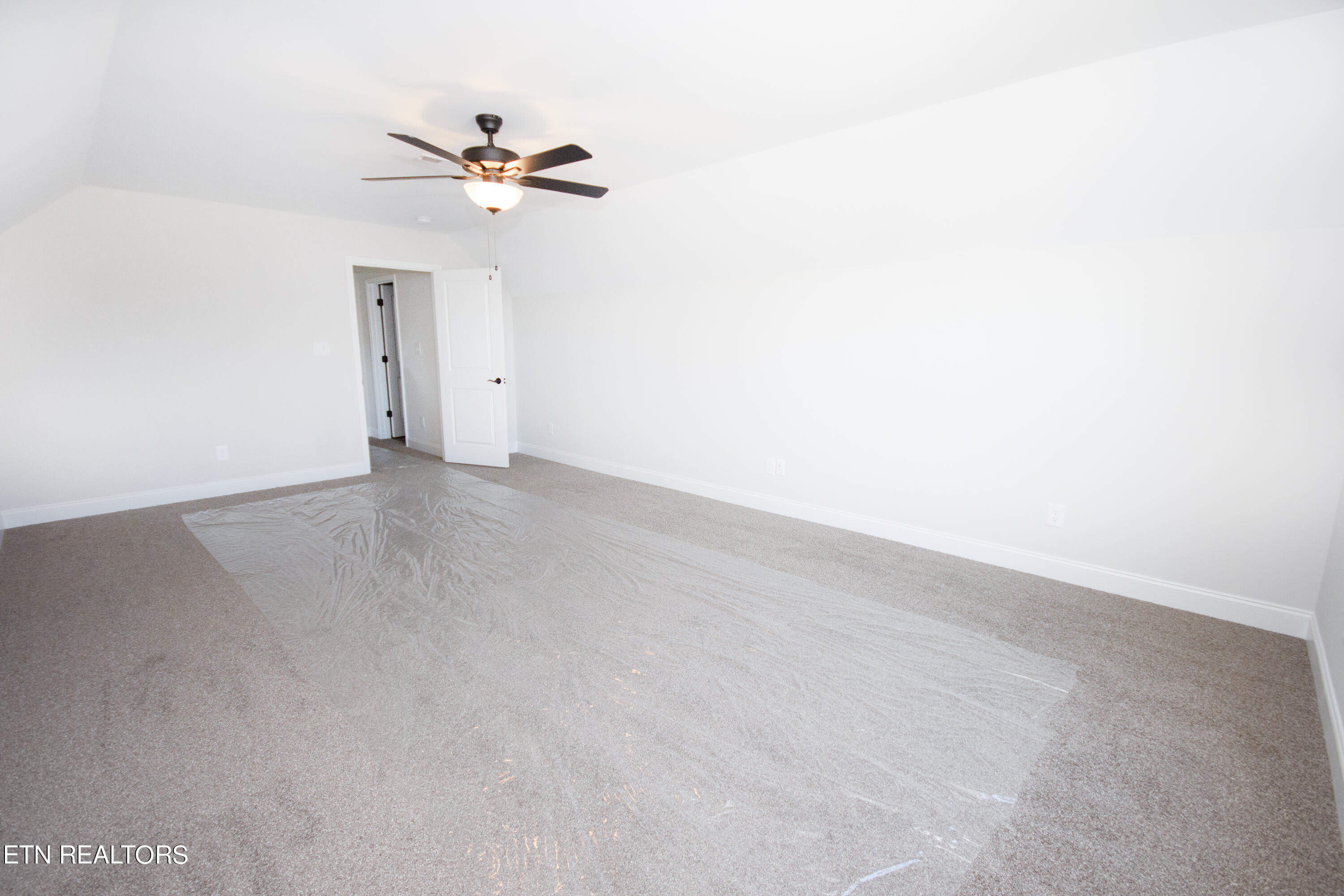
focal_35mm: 15
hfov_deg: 100.4
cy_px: 448
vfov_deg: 77.3
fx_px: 560
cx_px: 672
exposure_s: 1/125
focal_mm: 10
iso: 640
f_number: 4
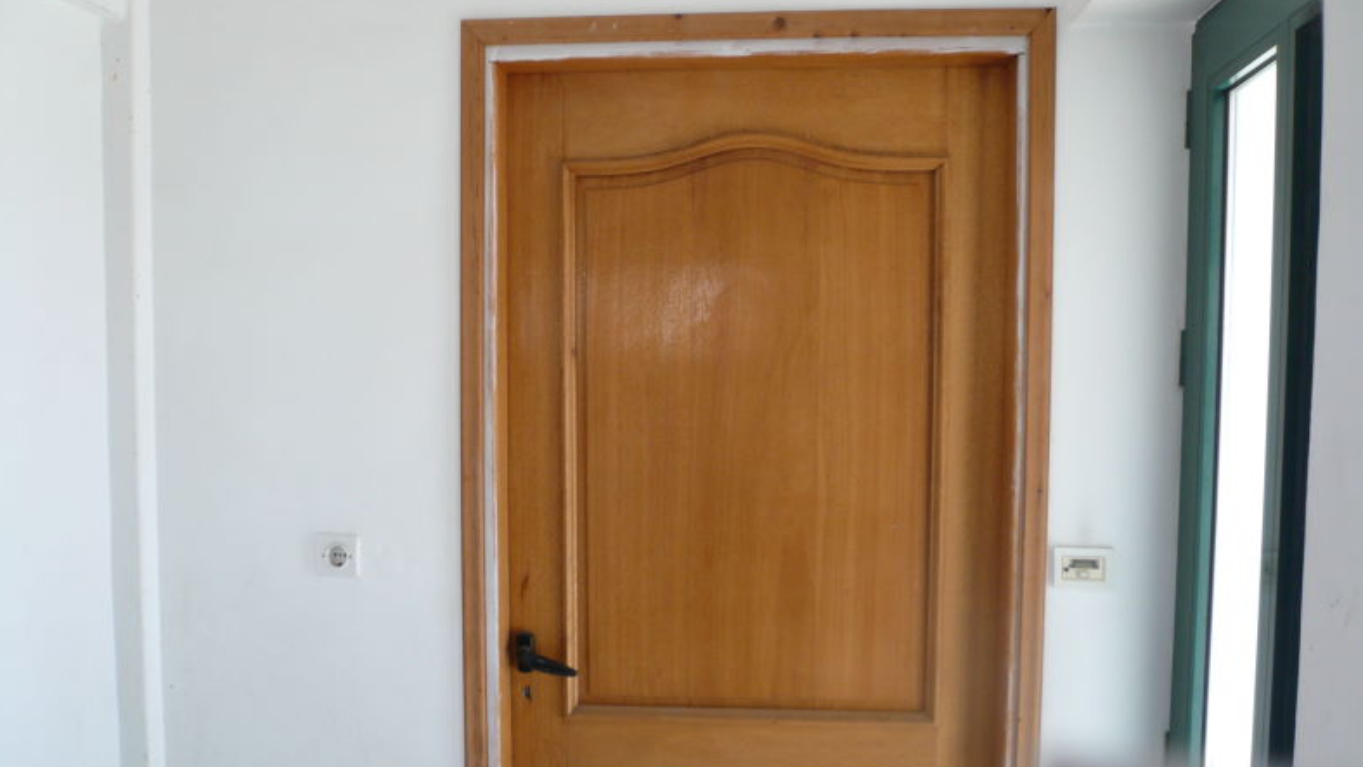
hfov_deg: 62.6
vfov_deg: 37.6
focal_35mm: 31
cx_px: 682
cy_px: 467
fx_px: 1121
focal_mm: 4.6
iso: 100
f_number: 2.8
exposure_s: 1/30
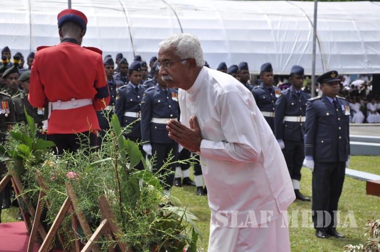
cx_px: 190
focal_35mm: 78
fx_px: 822
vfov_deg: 17.4
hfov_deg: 26.0
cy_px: 126
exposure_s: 1/500
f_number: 8
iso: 250
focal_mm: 52
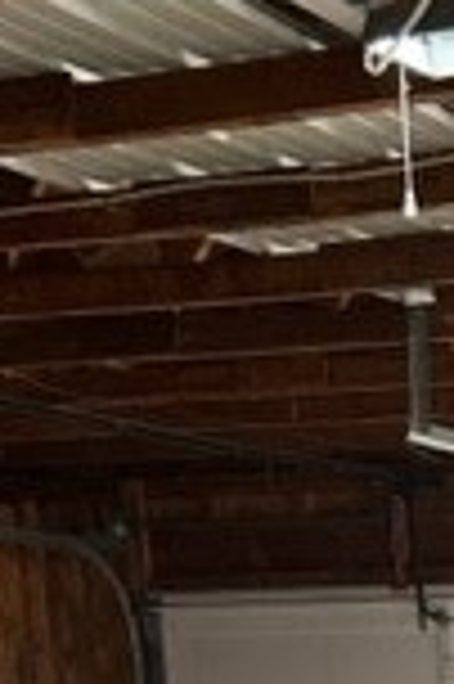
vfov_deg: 15.6
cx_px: 904
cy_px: 1192
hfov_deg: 10.9
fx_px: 2161
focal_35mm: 114
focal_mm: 5.7
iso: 100
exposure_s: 1/120
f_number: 1.5
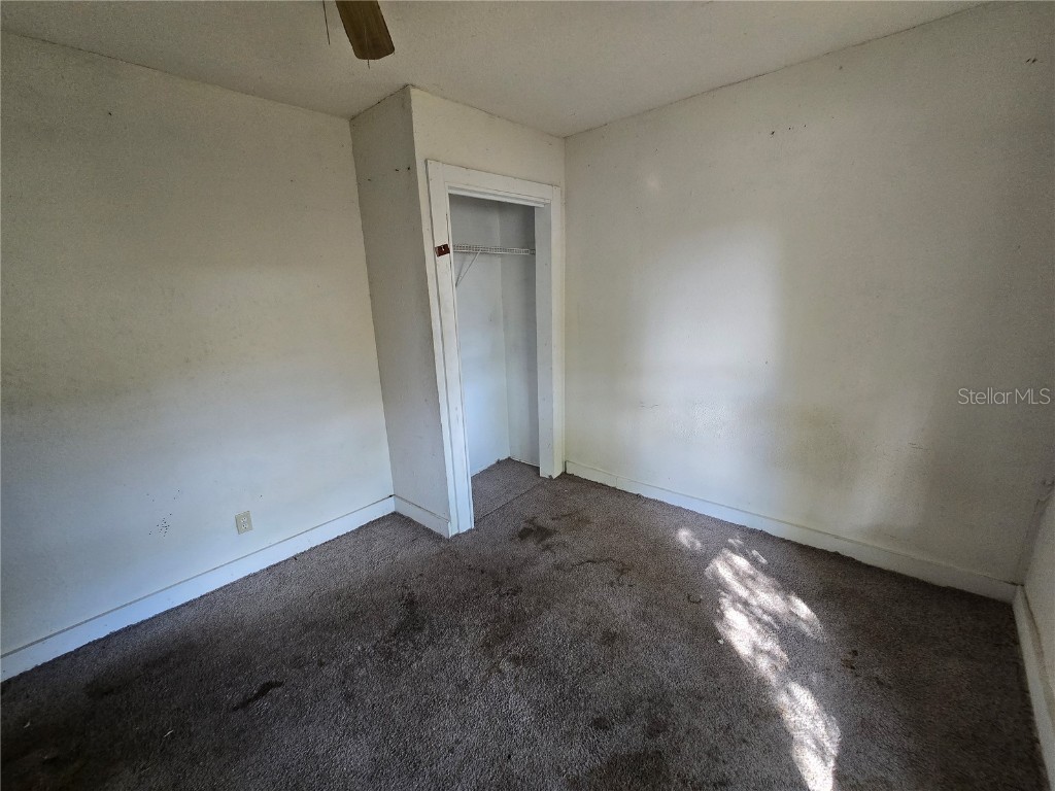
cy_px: 396
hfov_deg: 106.2
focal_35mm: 13
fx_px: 396
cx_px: 528
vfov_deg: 89.9
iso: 320
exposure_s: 1/60
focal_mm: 2.2
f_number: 2.2
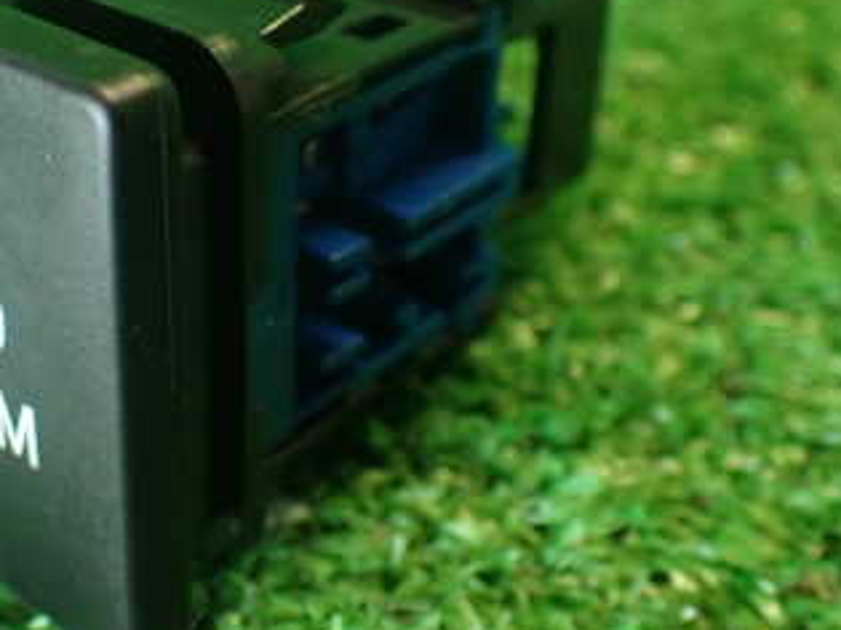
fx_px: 1481
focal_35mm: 61
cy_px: 243
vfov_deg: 24.0
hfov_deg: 31.1
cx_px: 203
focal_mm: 5.79
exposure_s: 1/30
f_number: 2.4
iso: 320
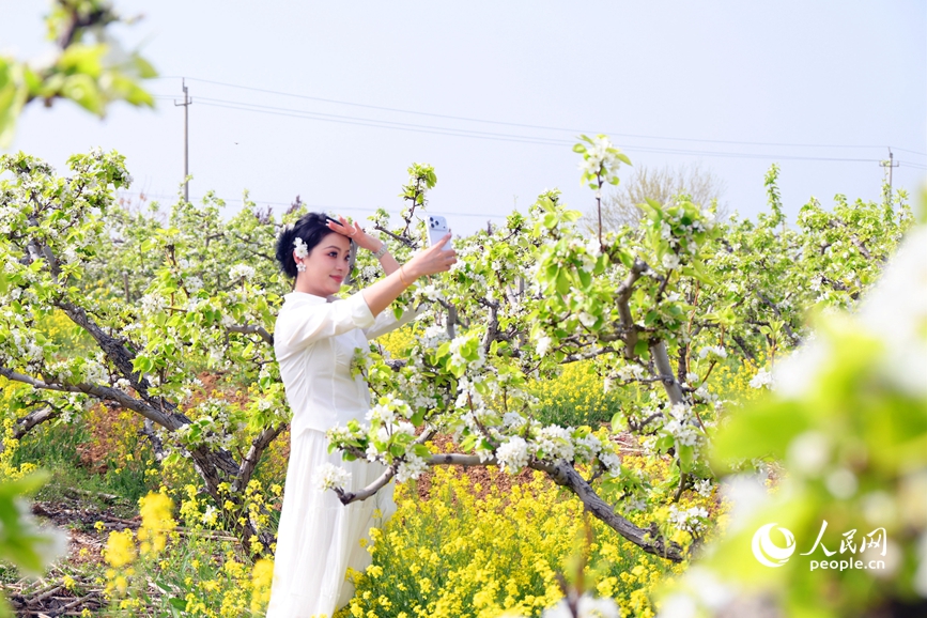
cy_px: 309
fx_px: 1725
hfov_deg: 30.1
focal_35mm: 67
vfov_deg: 20.3
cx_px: 464
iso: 250
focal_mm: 67
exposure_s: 1/640
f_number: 6
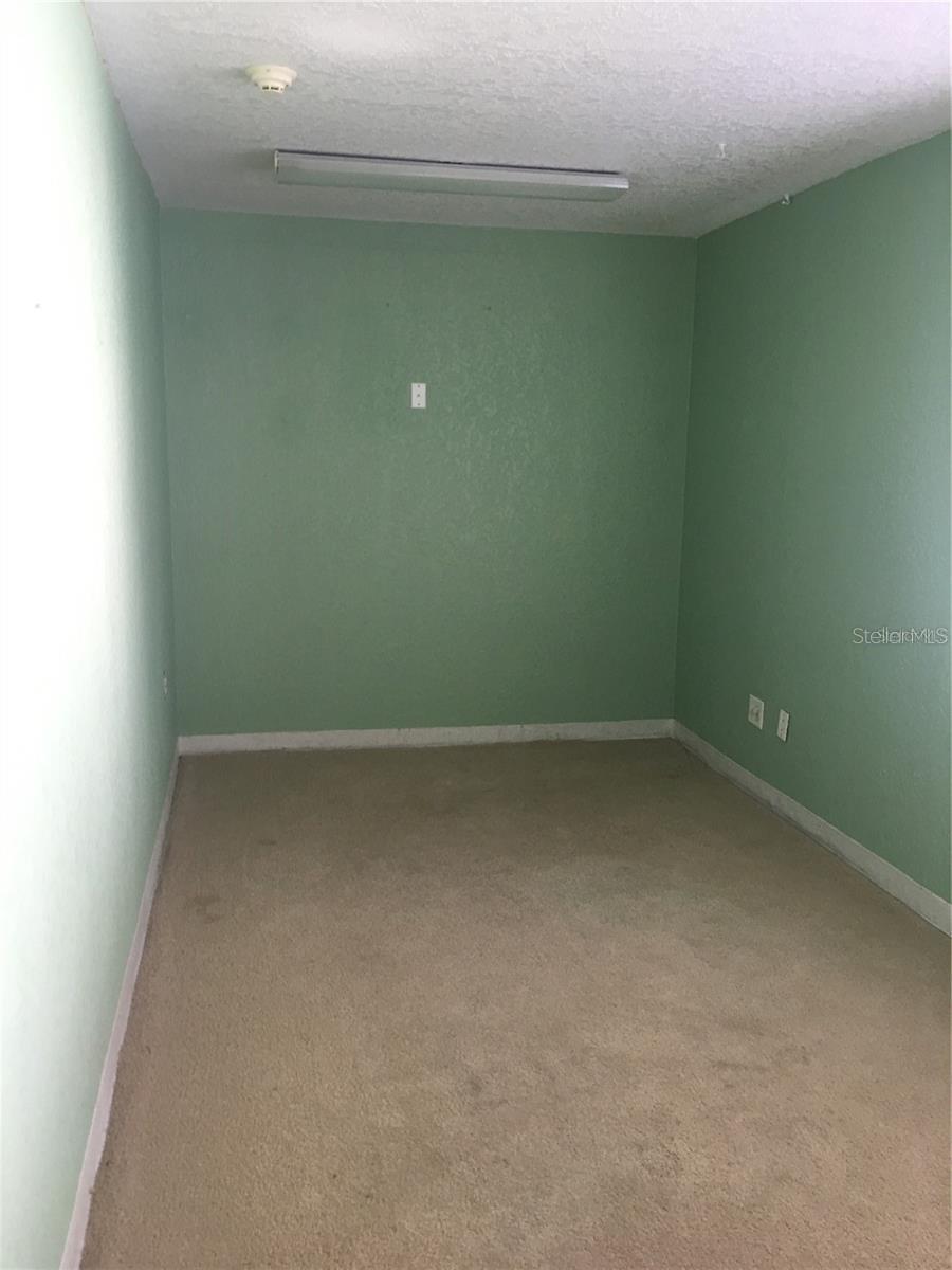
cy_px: 635
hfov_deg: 48.2
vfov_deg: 61.7
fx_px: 1063
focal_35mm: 29
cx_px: 476
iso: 32
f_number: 2.2
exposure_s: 1/15
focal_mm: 4.15
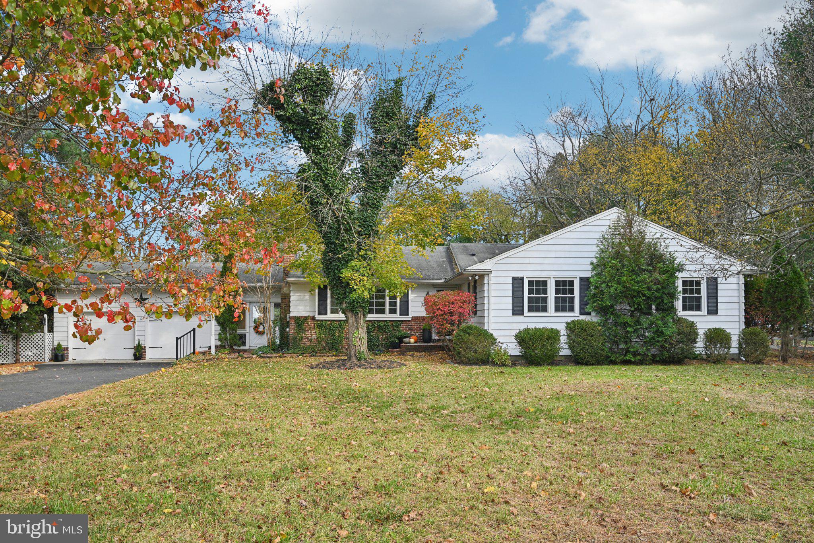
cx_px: 407
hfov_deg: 70.4
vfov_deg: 50.4
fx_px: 576
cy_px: 272
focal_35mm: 26
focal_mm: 25.5
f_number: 8
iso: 800
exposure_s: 1/400
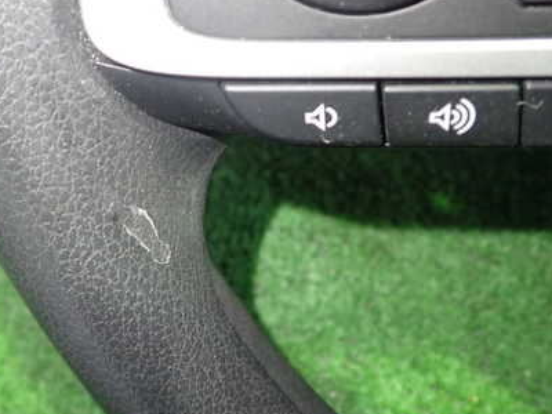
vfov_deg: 32.2
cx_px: 197
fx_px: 718
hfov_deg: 41.7
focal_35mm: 45
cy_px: 226
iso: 500
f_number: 2.3
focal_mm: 5.4
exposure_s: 1/30
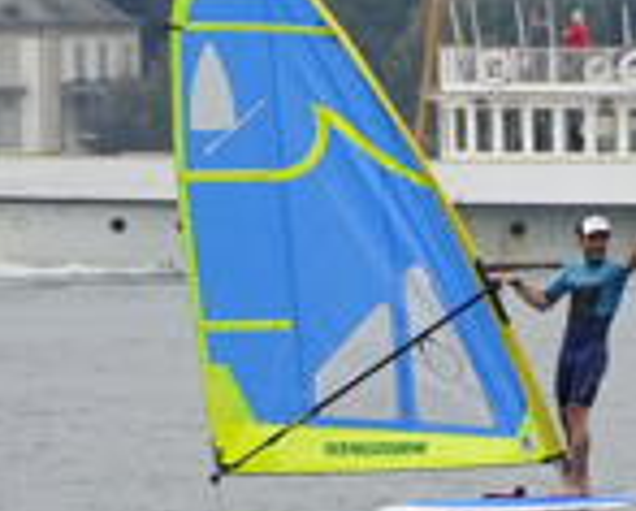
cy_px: -217
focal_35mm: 1668
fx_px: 31439
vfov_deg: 0.9
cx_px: 926
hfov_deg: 1.2
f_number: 5.6
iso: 640
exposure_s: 1/1250
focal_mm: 218
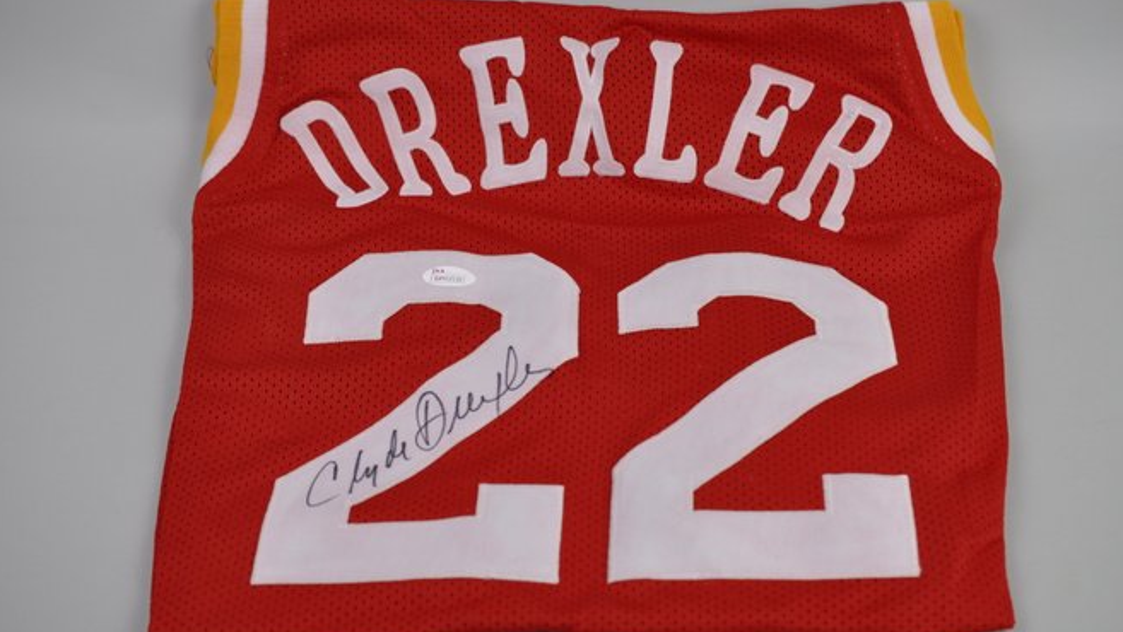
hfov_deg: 31.0
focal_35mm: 68
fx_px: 2025
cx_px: 569
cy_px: 317
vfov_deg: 17.7
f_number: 4
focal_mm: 40
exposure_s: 1/60
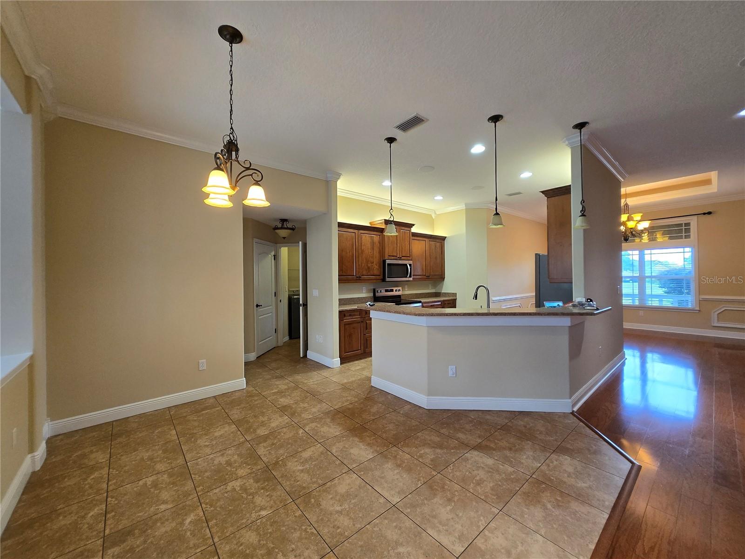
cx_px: 372
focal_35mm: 13
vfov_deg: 89.9
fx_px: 280
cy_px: 280
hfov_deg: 106.2
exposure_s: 1/60
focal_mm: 1.7
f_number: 2.2
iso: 100
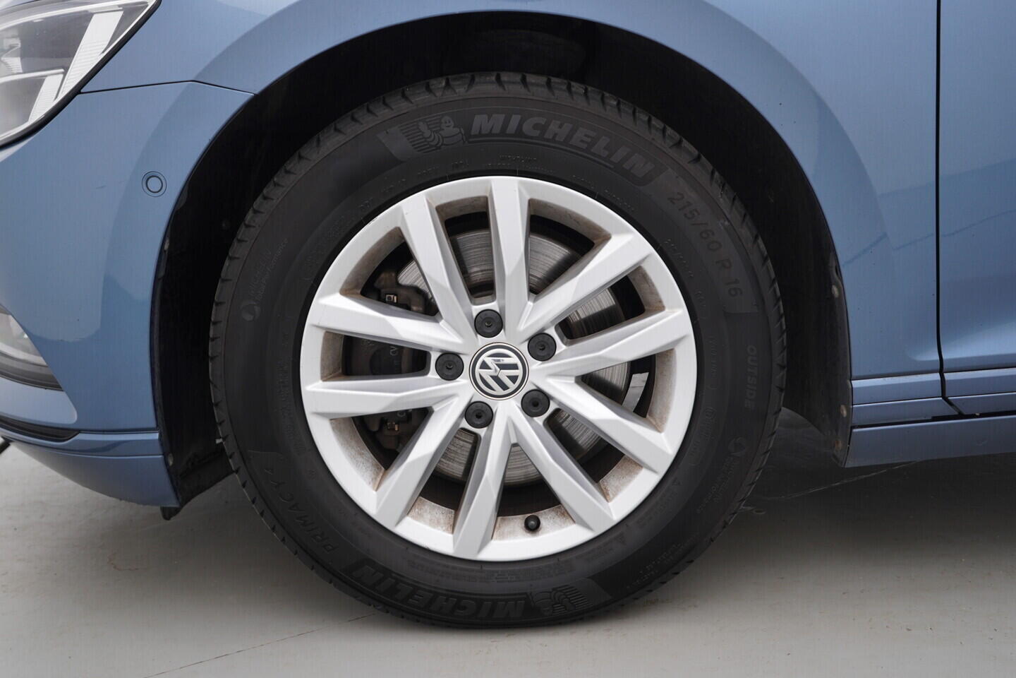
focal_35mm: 36
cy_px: 339
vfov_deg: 36.9
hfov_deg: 53.1
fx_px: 1016
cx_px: 508
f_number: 3.5
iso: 125
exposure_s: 1/60
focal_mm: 24
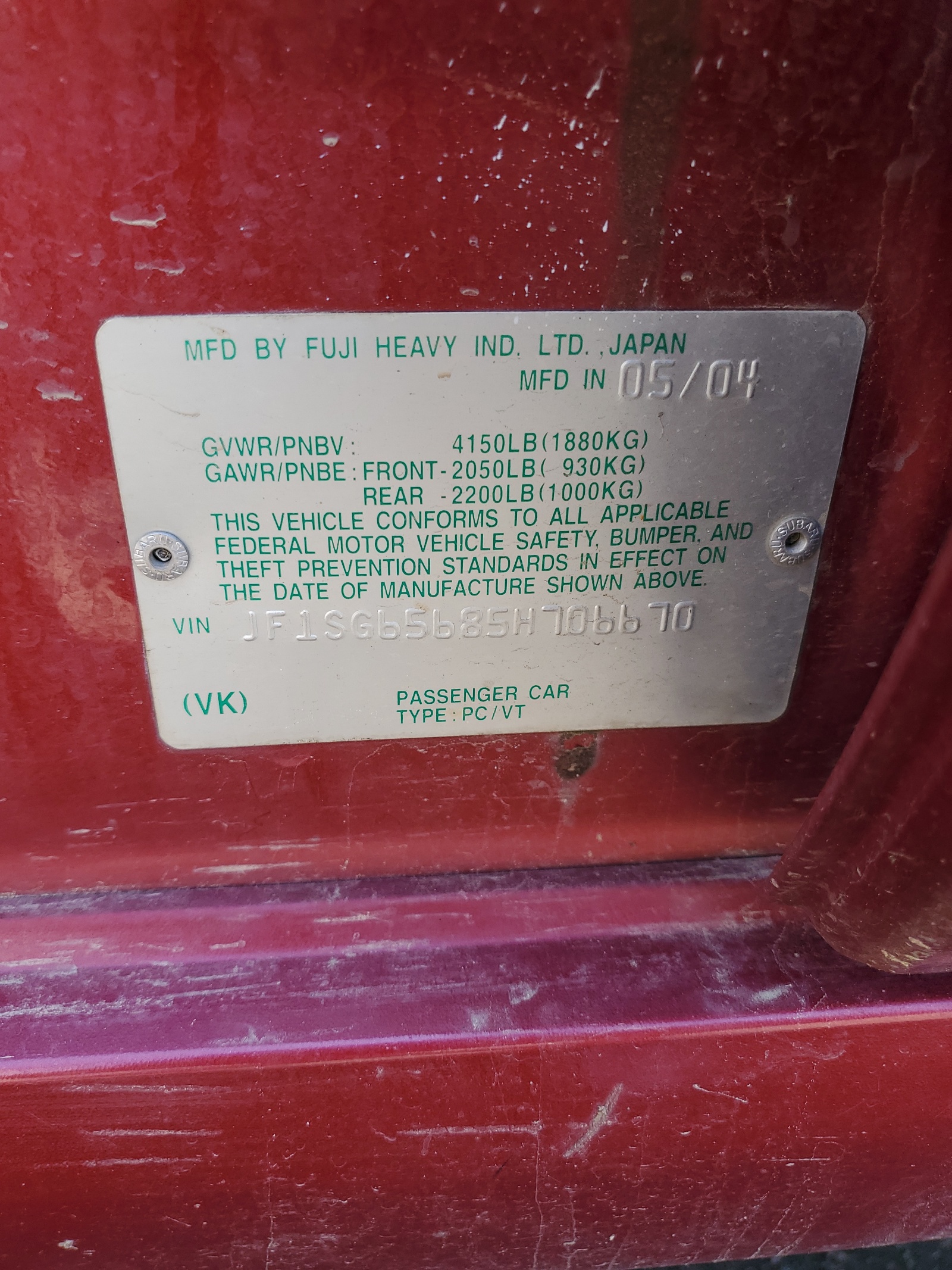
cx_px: 476
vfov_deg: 67.3
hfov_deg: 53.1
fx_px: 953
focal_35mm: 26
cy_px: 635
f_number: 1.5
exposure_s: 1/159
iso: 50
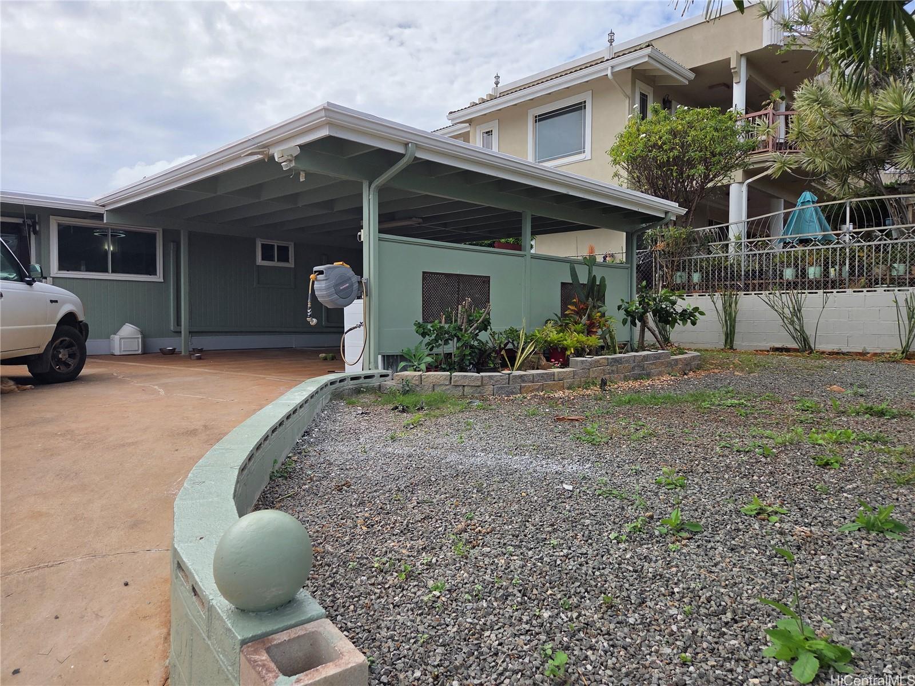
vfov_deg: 58.9
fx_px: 608
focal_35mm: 23
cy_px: 343
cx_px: 458
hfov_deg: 73.9
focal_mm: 5.4
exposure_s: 1/7328
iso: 80
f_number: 1.8
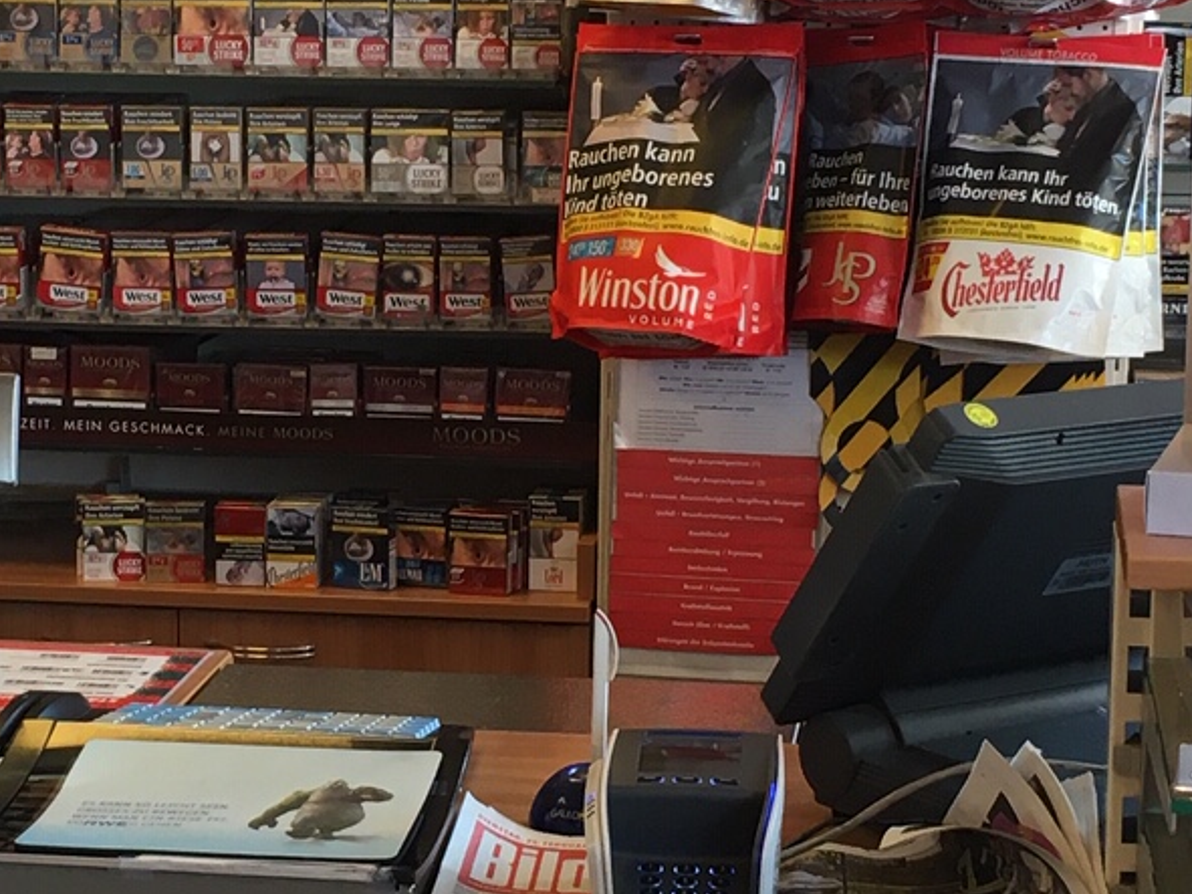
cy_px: 462
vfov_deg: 14.9
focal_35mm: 99
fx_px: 3408
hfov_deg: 19.8
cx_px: 371
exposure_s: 1/33
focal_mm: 4.15
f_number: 2.2
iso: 25
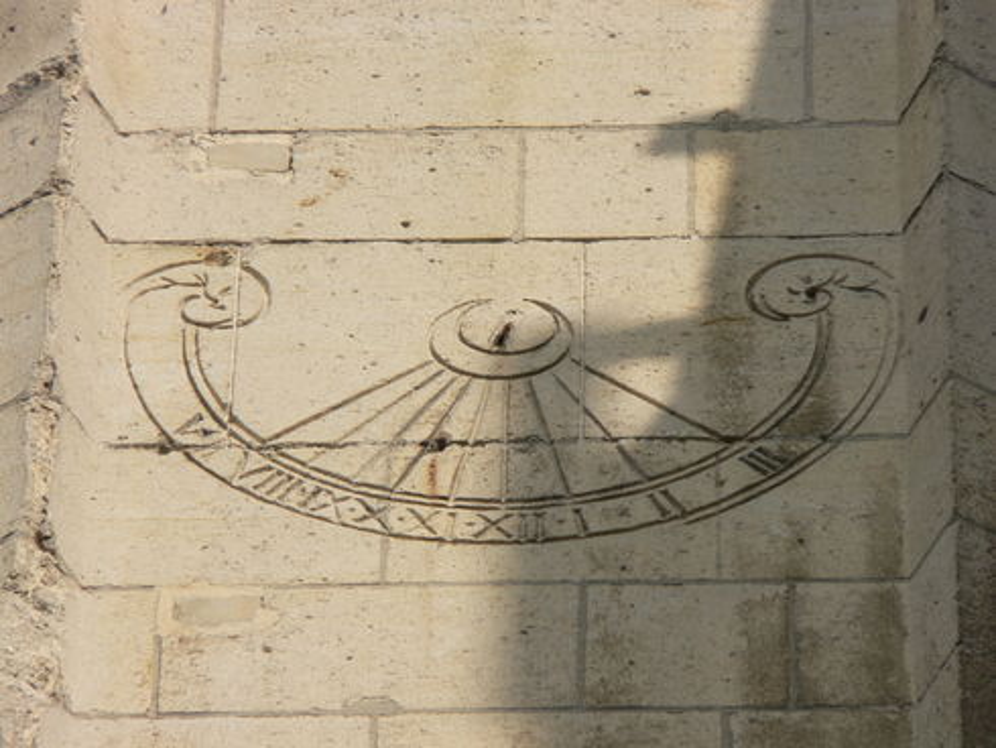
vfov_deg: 3.5
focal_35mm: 420
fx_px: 12091
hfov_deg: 4.7
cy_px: 374
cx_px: 498
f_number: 5.6
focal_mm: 72
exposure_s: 1/400
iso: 64
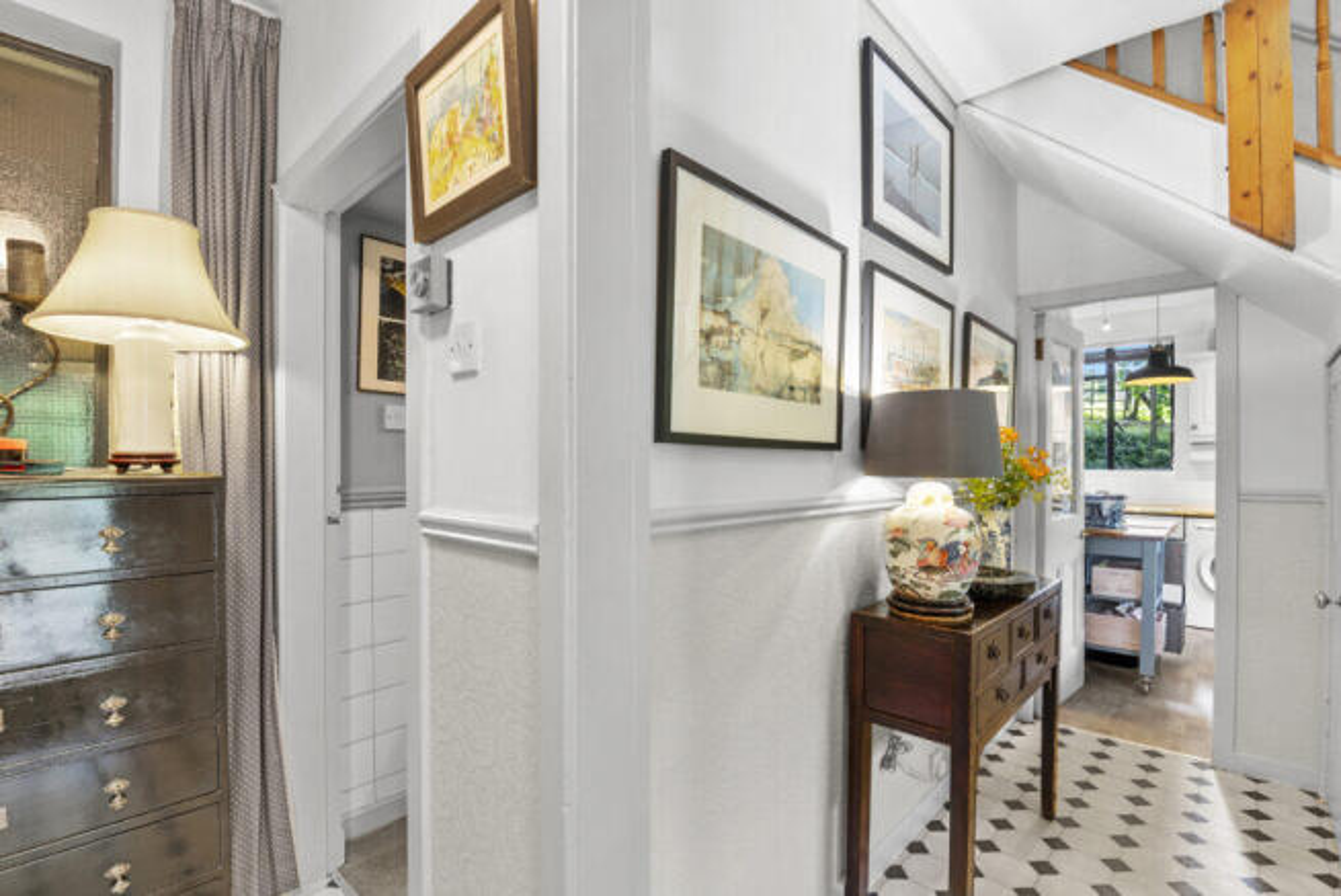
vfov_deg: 73.8
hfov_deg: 96.7
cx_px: 670
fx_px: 596
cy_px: 448
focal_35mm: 16
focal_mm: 16
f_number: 9
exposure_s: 1/1.25
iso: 250
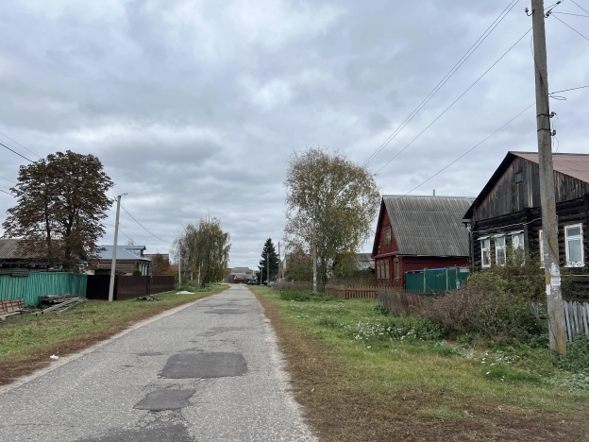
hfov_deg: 67.3
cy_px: 221
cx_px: 294
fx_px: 442
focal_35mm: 26
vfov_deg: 53.1
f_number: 1.5
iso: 50
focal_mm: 5.7
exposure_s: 1/1029
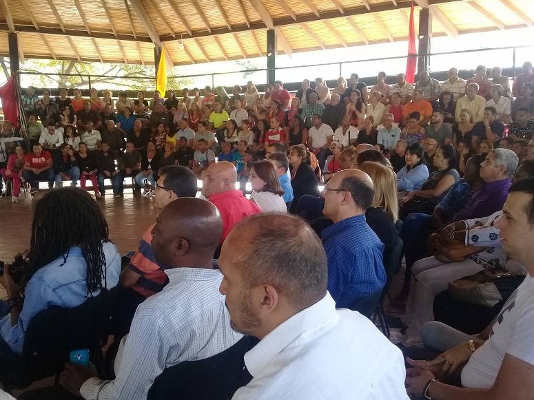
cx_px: 259
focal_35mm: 32
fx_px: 494
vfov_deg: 44.1
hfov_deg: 56.8
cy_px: 200
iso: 125
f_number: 2.2
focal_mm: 3.3
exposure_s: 1/40
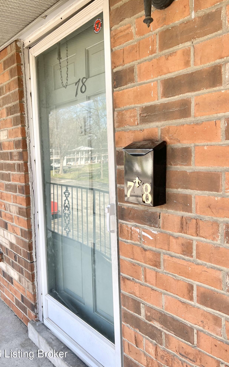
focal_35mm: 28
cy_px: 184
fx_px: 280
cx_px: 109
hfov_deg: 44.5
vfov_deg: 66.5
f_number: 1.5
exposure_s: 1/416
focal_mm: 5.7
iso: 50
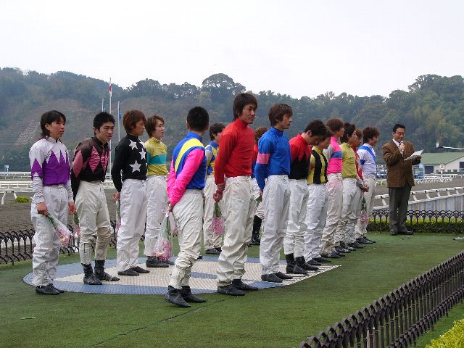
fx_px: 764
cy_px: 174
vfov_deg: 25.7
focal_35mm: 57
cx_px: 232
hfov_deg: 33.8
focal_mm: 9.5
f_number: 4
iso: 50
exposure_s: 1/320
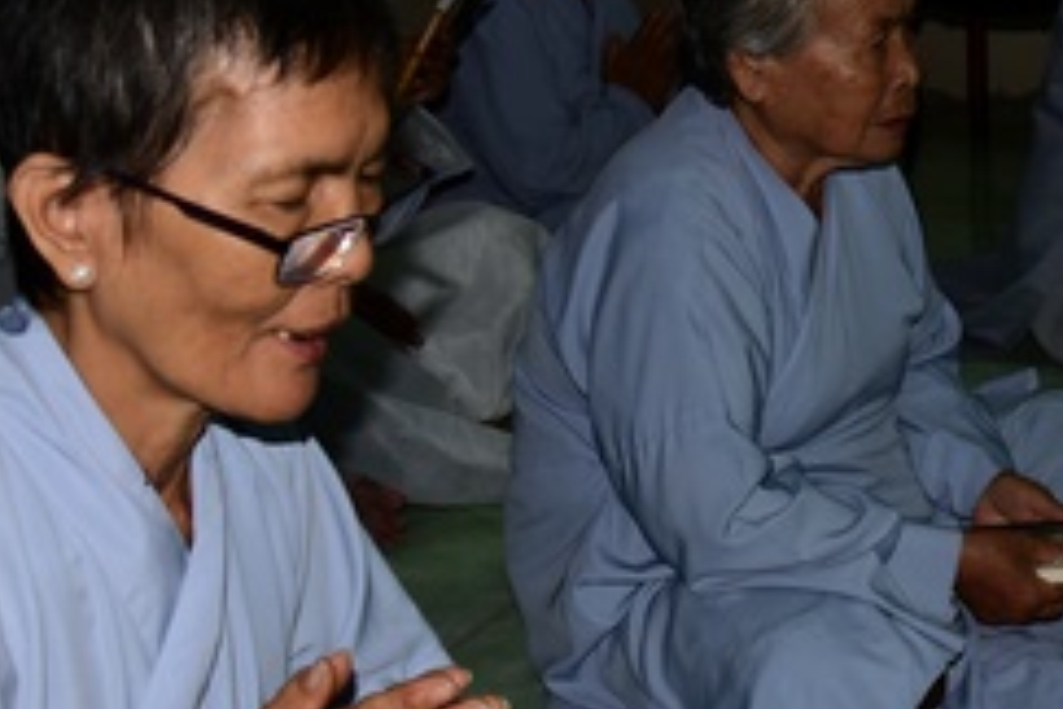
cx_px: 954
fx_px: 2451
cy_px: 263
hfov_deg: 23.8
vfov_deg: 16.4
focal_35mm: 83
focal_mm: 31
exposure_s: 1/80
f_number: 5
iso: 500
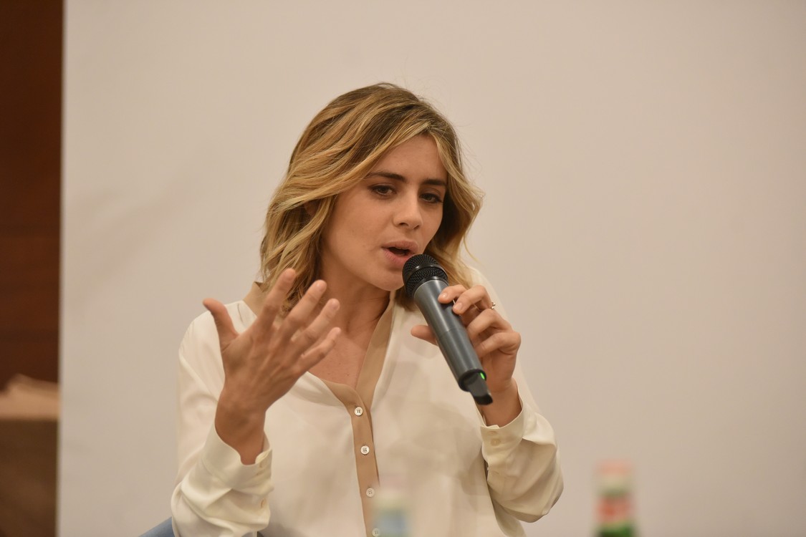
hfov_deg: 16.4
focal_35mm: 125
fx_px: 2798
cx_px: 403
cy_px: 268
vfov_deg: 11.0
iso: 3200
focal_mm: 125
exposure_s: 1/250
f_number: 2.8
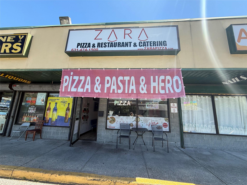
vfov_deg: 85.7
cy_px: 92
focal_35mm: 14
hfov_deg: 102.1
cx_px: 124
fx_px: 100
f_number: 2.2
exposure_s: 1/482
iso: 50
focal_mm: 2.22
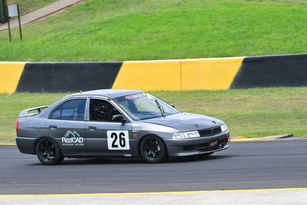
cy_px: 102
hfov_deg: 4.4
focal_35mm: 465
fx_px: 3967
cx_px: 154
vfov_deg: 3.0
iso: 800
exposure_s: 1/640
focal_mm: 310
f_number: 11
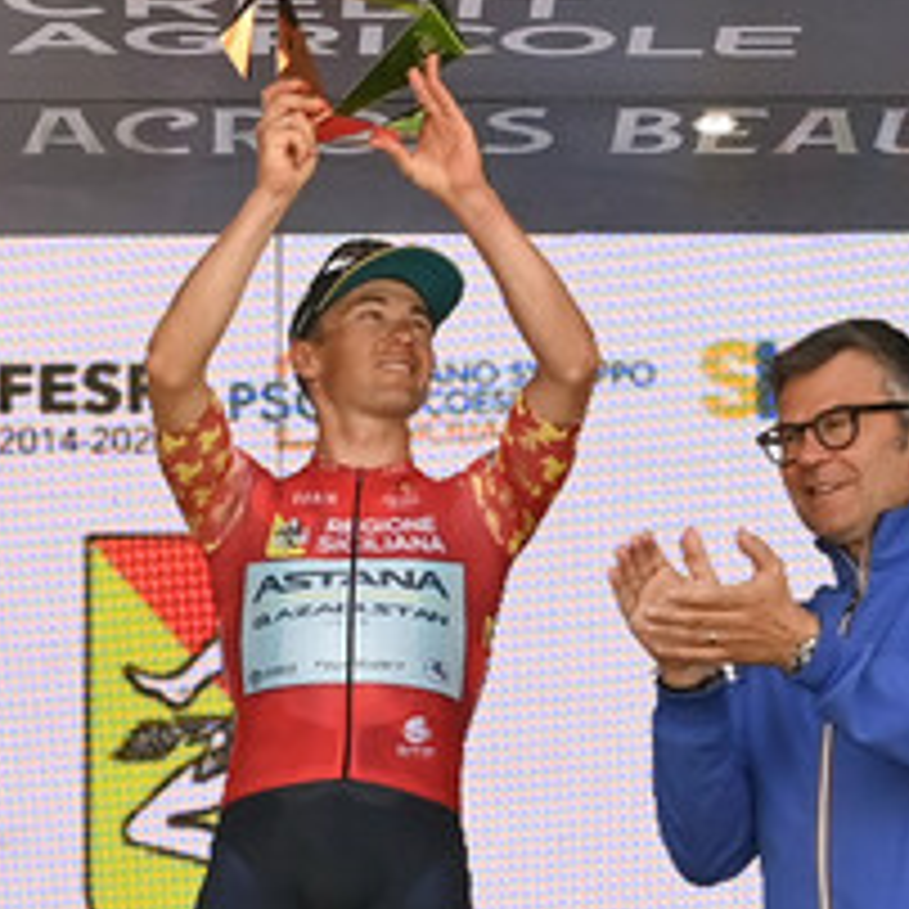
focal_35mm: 183
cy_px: 956
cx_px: 315
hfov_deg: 9.6
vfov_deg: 9.5
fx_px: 5437
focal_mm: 31
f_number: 5.6
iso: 800
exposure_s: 1/1000
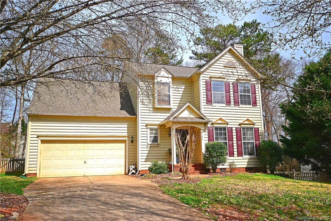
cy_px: 110
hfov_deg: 61.9
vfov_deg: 43.6
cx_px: 166
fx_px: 276
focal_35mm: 30
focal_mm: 20
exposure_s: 1/2500
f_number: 6.3
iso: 1600
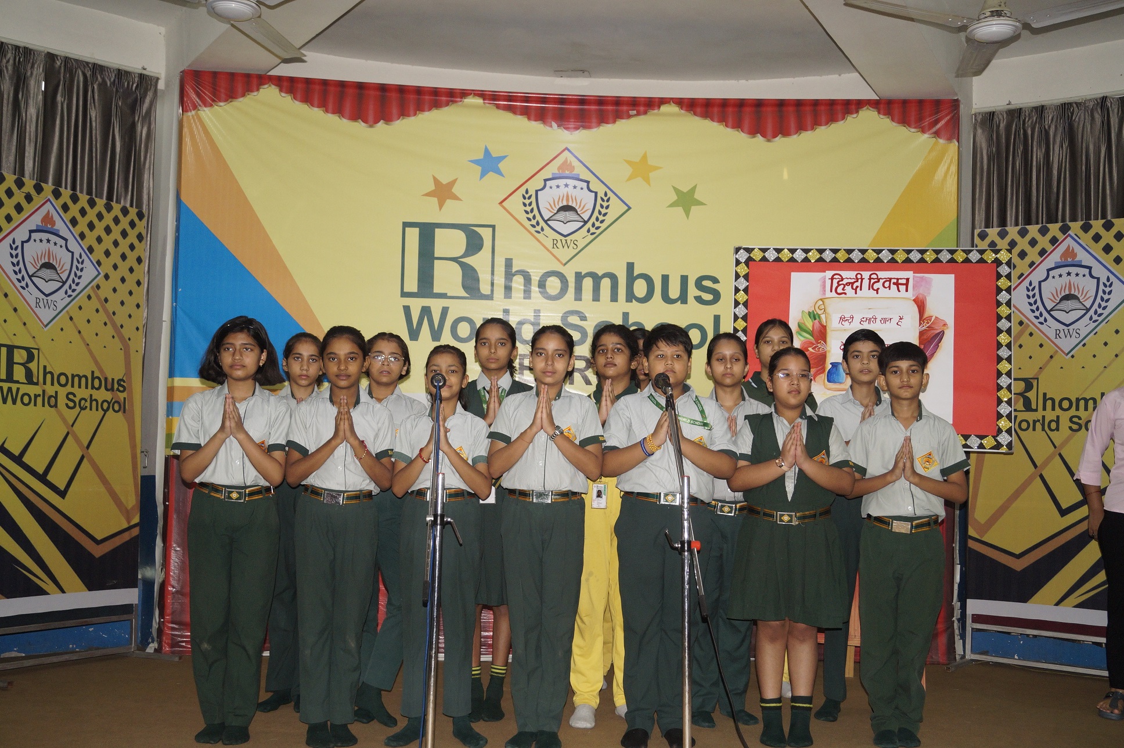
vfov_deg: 36.8
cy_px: 374
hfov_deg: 53.2
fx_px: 1123
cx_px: 562
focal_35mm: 36
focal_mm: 24
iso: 800
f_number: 4
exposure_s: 1/100
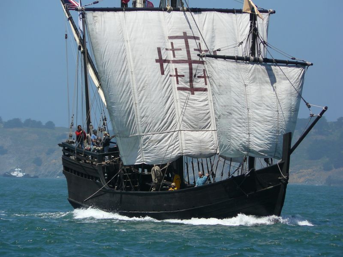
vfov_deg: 4.6
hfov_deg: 6.1
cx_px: 172
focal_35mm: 325
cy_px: 128
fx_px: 3220
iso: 100
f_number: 4.5
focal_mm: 54.2
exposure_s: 1/1000
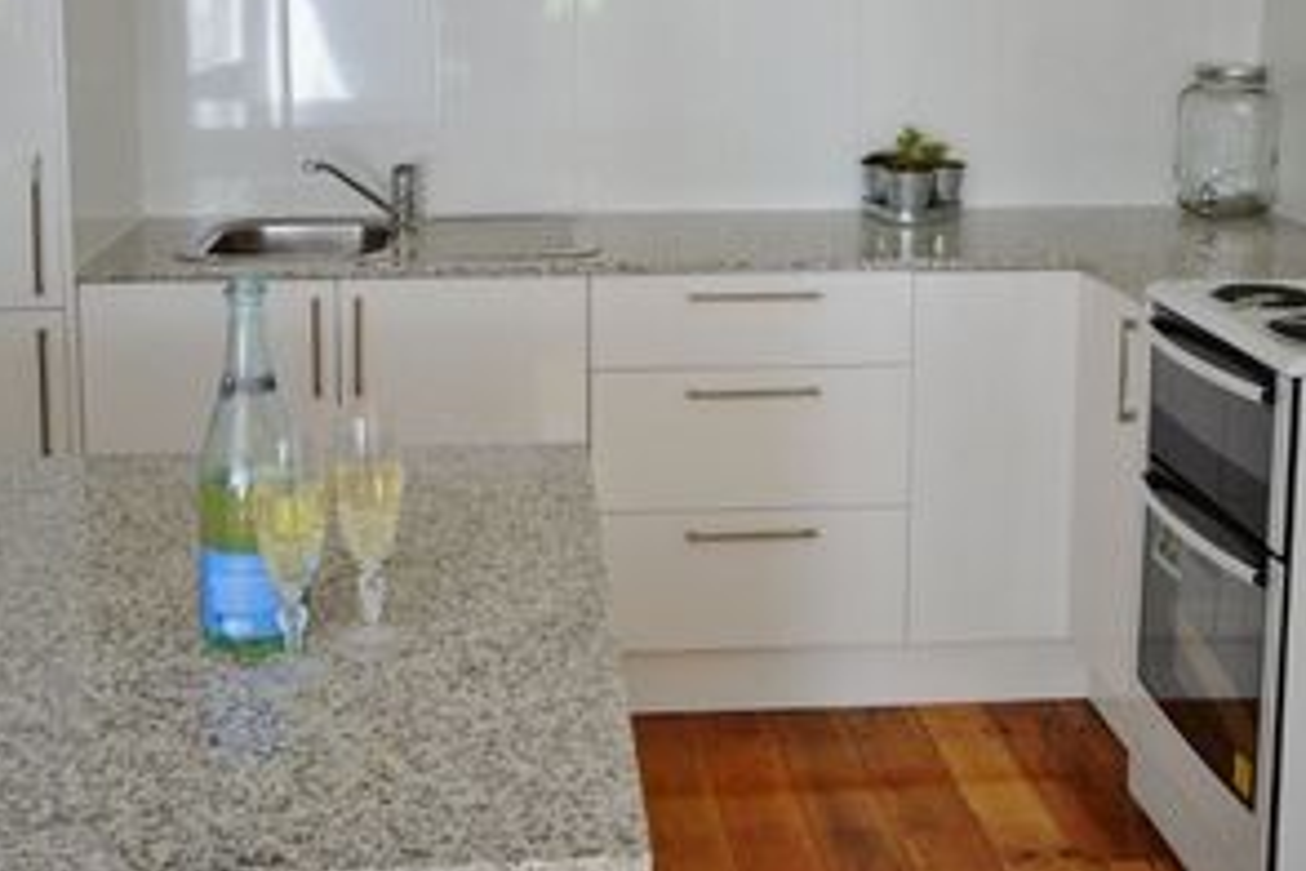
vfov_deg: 27.6
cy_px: 184
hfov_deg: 41.1
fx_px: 1741
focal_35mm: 48
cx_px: 662
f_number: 5.6
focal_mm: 20
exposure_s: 1/100
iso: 400
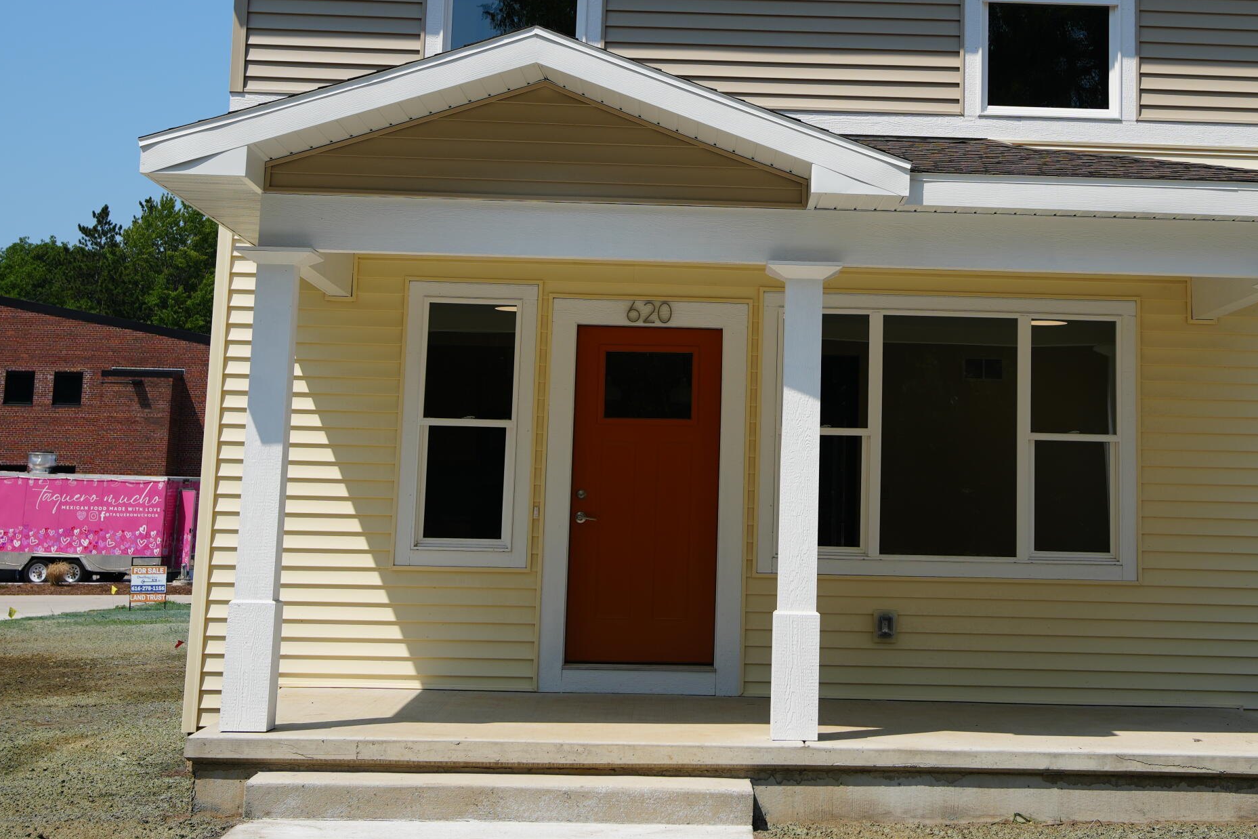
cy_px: 162
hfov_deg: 31.7
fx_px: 2201
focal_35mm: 63
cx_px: 815
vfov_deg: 21.3
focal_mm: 39
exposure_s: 1/800
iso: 100
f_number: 5
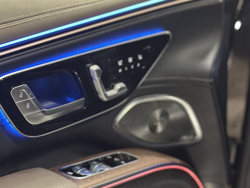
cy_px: 106
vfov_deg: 19.6
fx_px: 542
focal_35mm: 75
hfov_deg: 25.9
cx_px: 84
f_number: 1.78
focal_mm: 6.86
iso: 800
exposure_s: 1/30
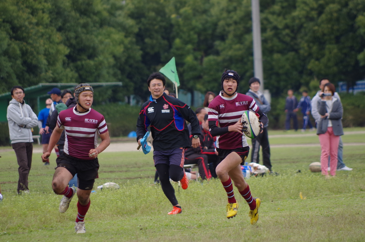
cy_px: 121
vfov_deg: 3.0
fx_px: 4552
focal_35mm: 450
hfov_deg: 4.6
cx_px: 182
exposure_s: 1/800
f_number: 7.1
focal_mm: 300
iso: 400
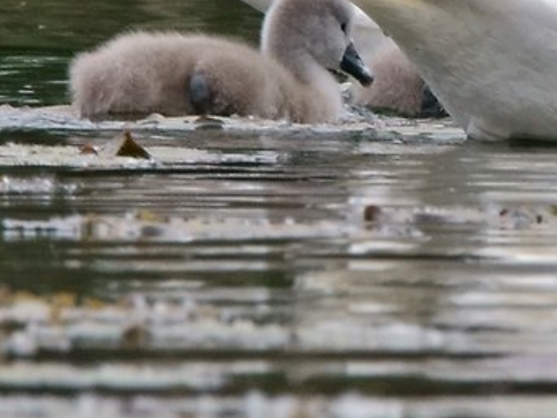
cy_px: -248
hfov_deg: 0.5
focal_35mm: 4022
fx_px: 64717
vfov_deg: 0.4
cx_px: 429
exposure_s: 1/400
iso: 1600
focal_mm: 600
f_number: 13
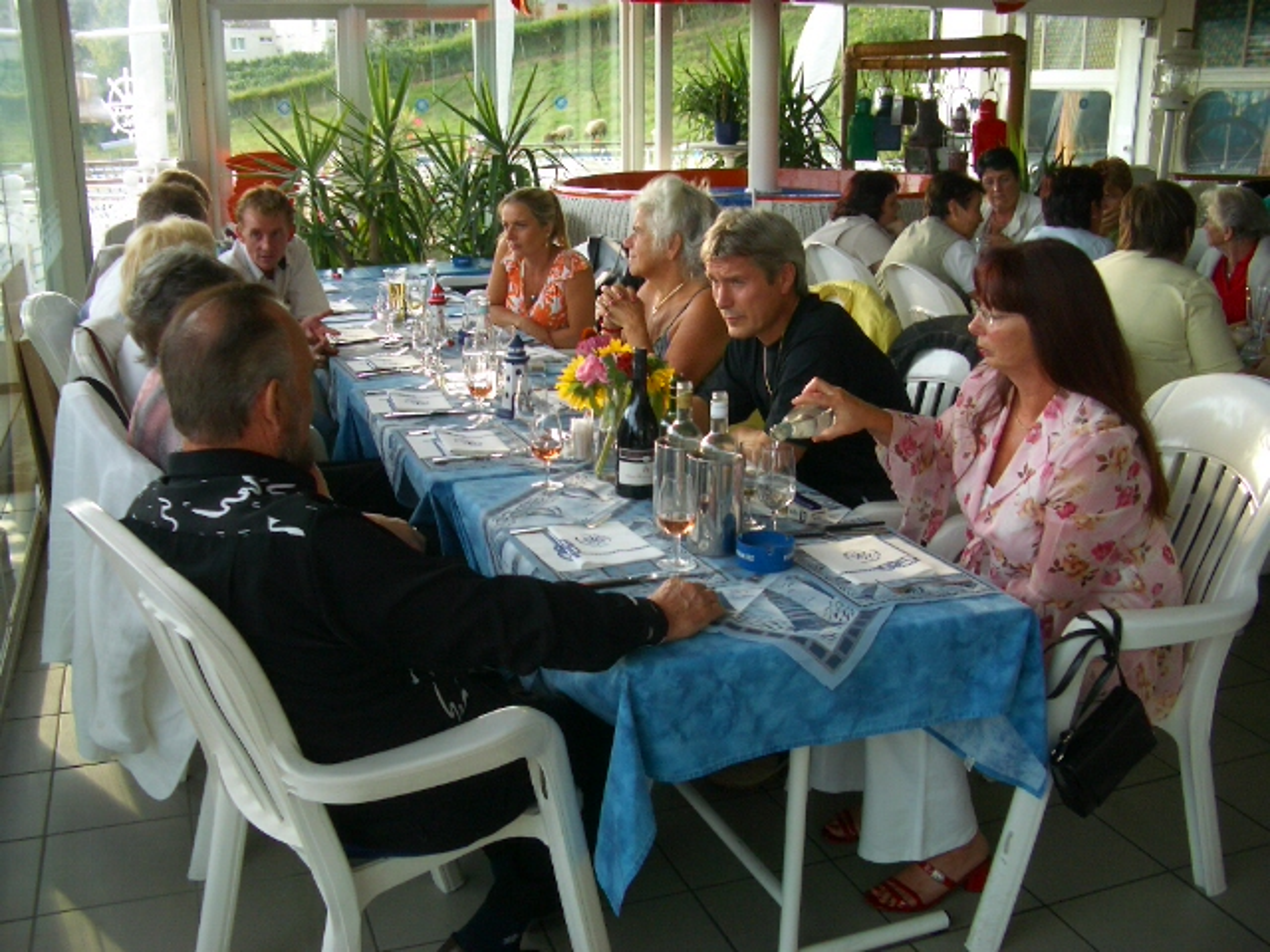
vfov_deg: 40.7
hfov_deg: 52.6
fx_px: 1284
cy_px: 476
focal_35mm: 35
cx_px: 635
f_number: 2.6
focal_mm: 5.8
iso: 50
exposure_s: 1/80
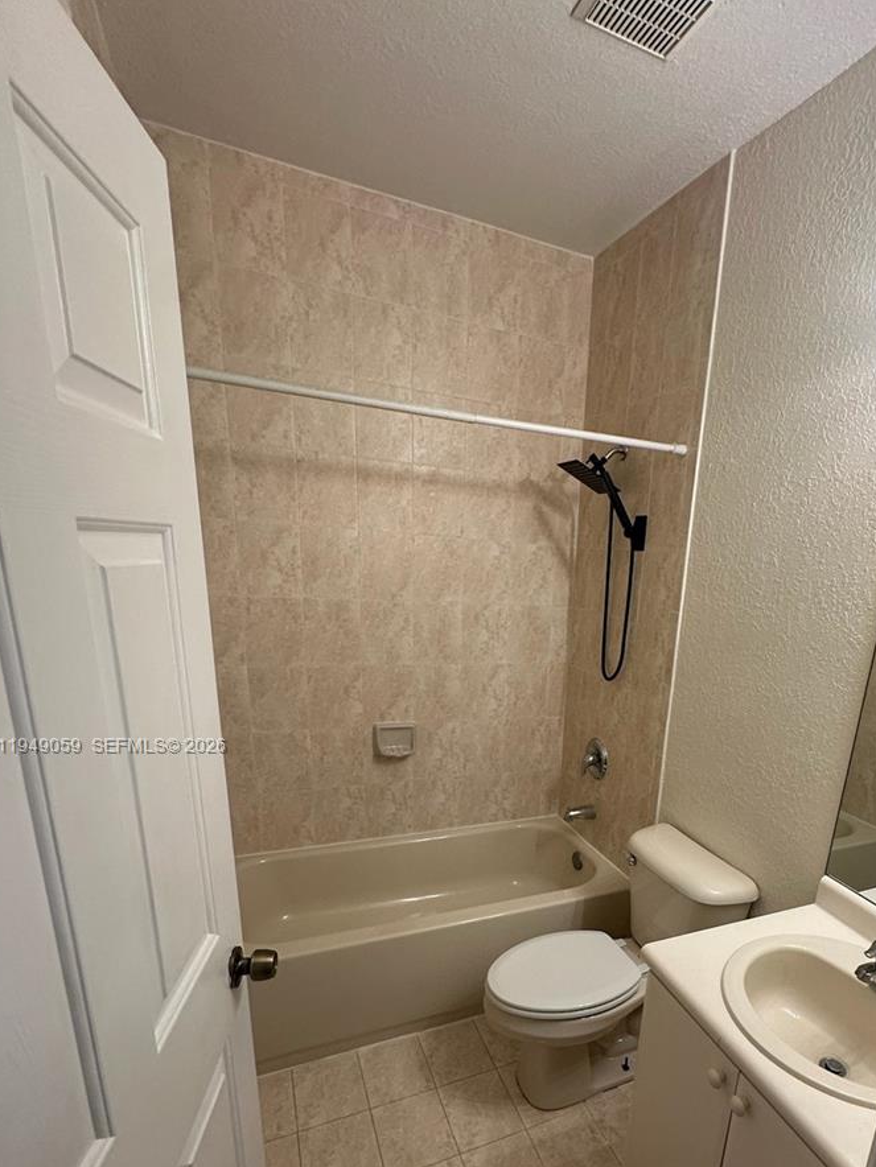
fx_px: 641
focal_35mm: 19
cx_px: 576
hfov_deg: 67.0
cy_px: 747
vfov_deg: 82.6
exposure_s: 1/120
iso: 200
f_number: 2.2
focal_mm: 2.22
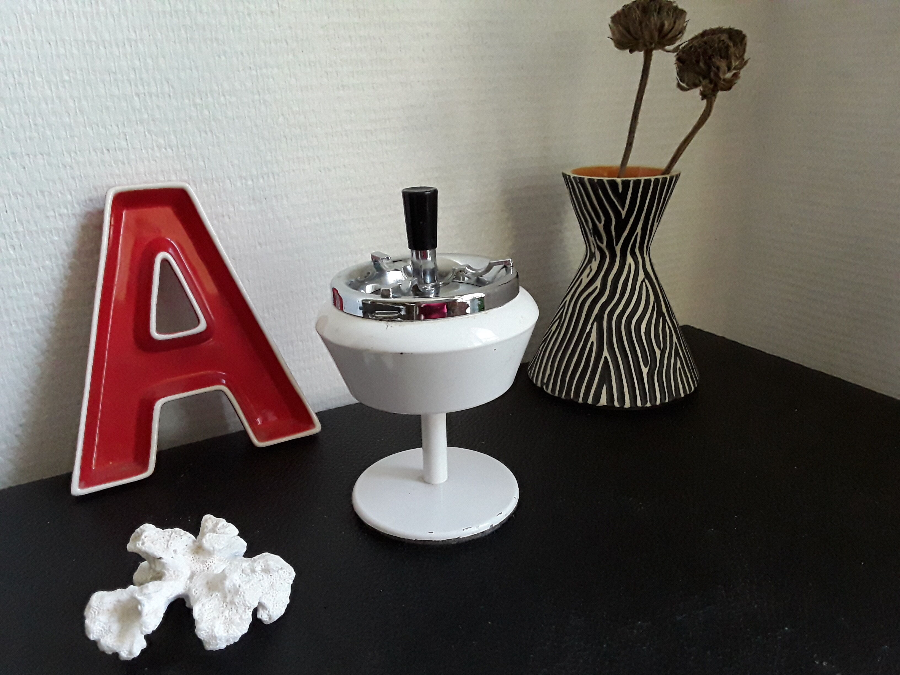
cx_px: 450
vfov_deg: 51.4
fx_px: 702
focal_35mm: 27
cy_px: 338
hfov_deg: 65.3
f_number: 1.9
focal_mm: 2.91
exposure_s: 1/104
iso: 400
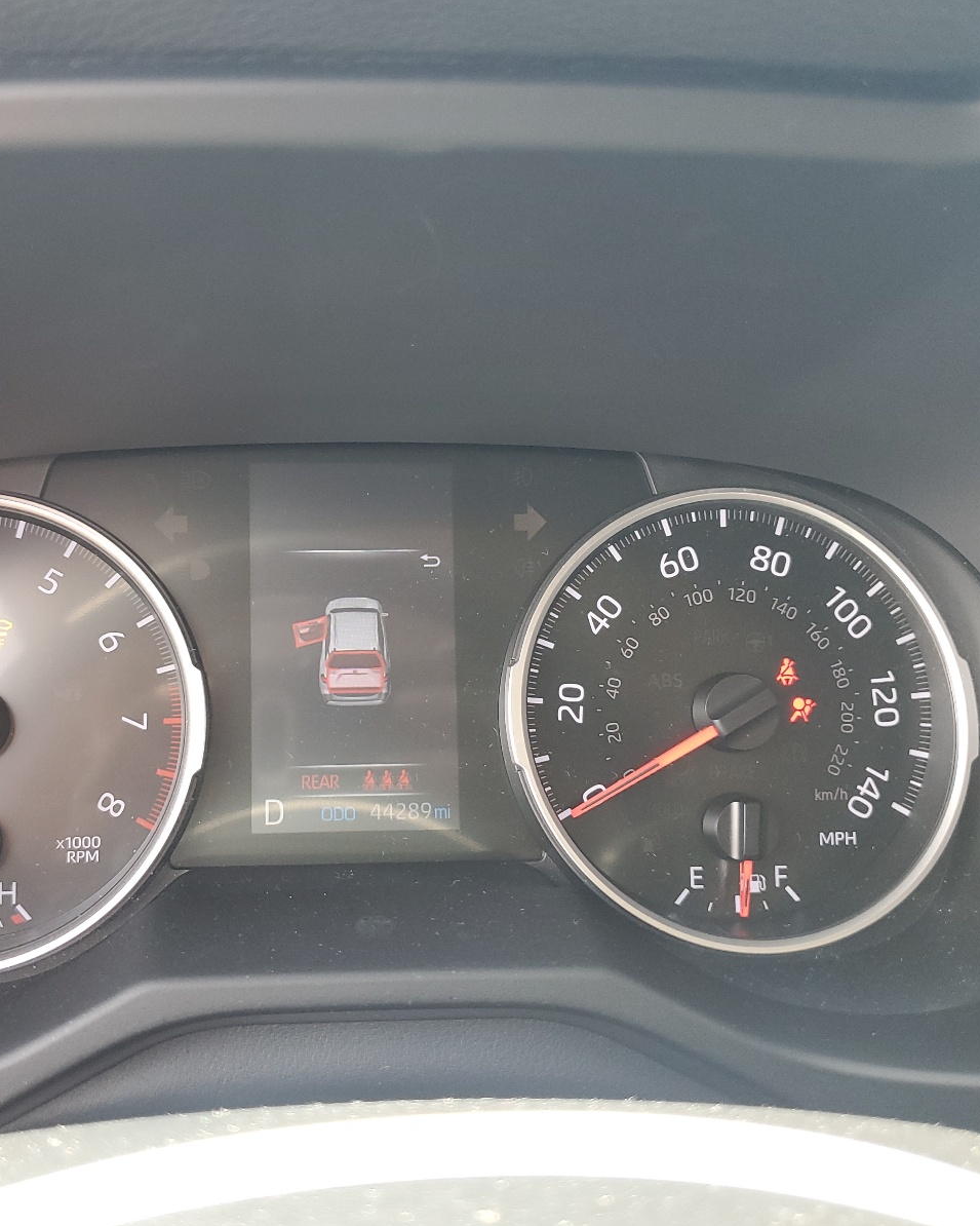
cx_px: 345
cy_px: 613
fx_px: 1233
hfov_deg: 42.9
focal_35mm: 34
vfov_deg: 52.8
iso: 83
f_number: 1.5
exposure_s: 1/120
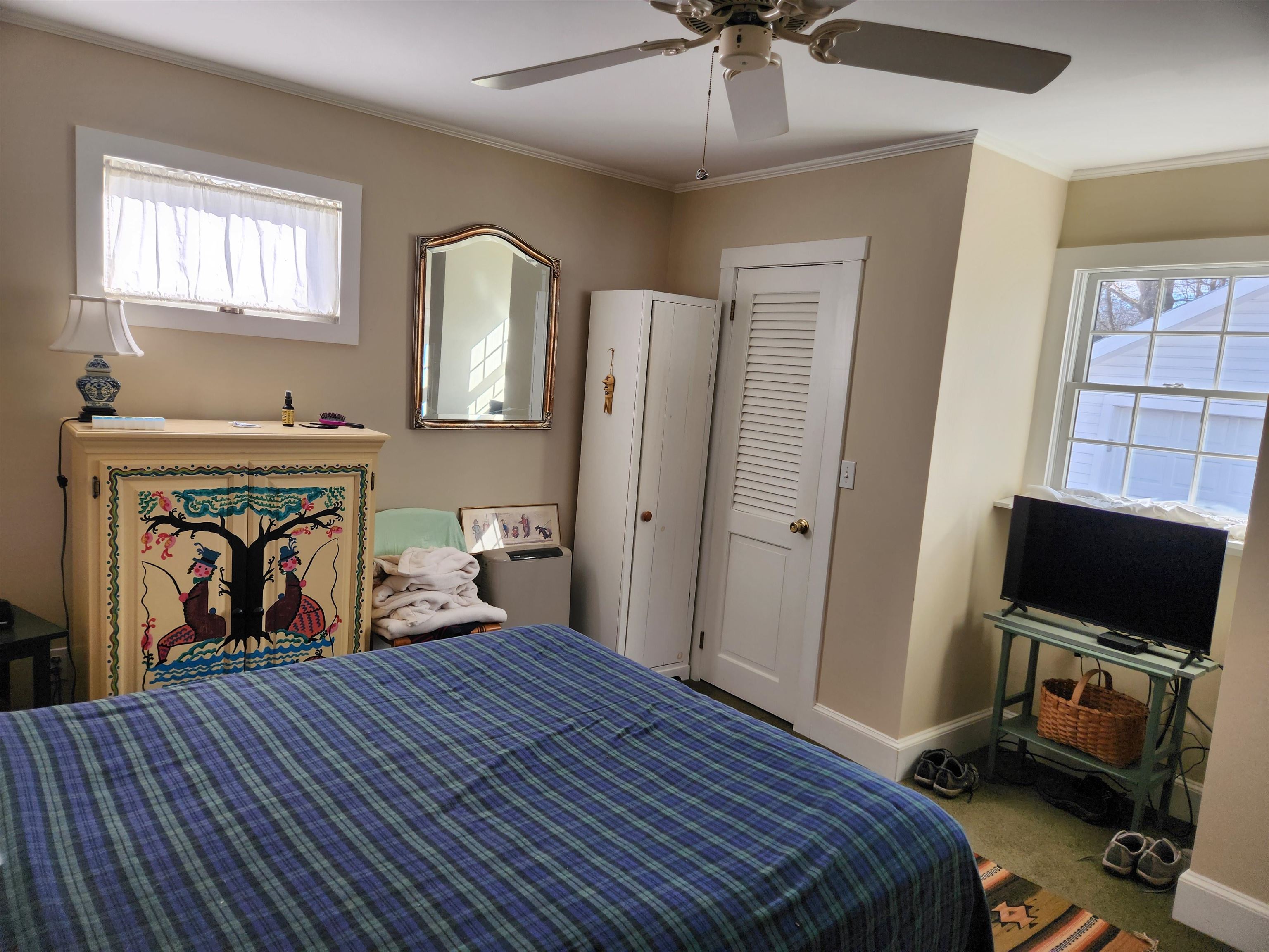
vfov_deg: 58.9
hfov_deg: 73.9
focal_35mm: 23
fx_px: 843
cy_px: 476
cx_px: 634
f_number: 1.8
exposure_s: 1/180
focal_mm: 5.4
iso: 64
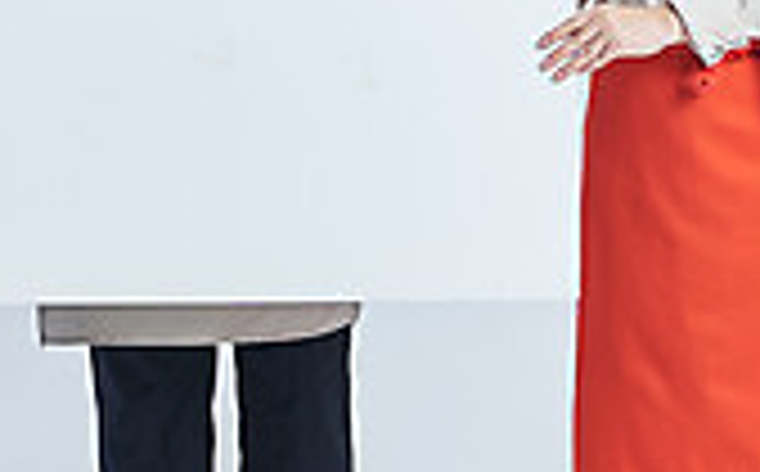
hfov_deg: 11.6
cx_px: 209
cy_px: -9
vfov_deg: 7.2
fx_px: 3743
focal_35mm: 181
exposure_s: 1/125
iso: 100
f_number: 14
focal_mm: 50
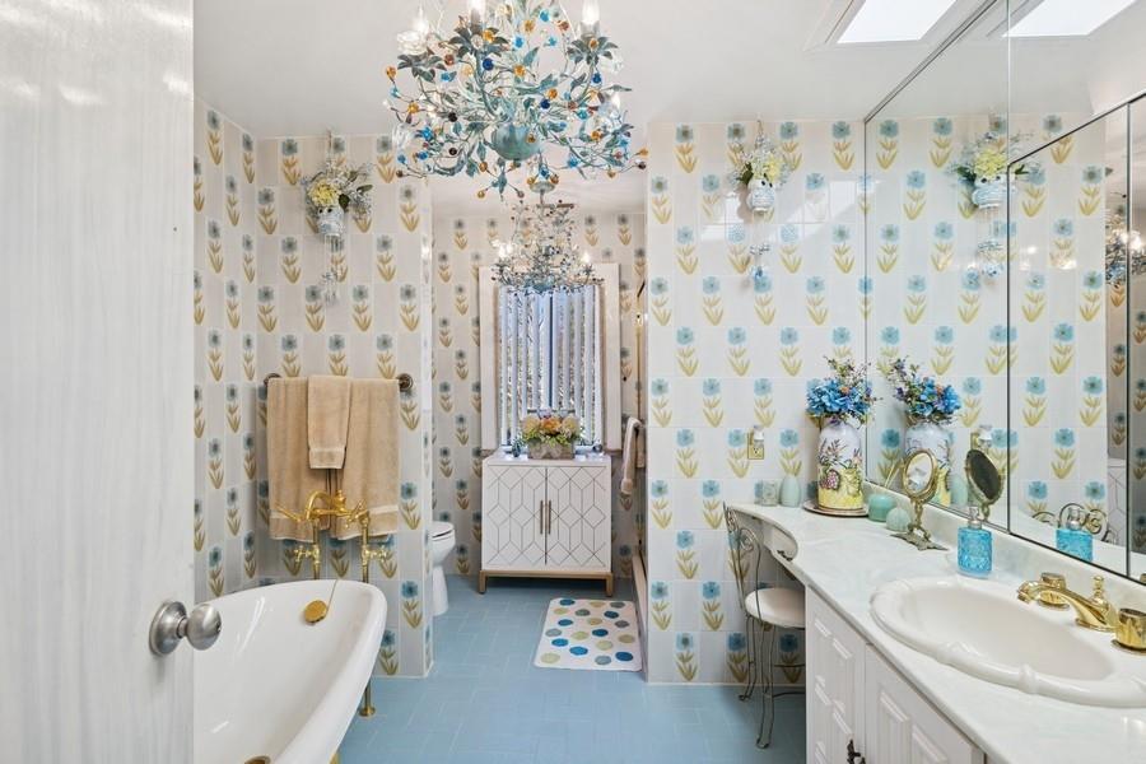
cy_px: 382
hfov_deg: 91.6
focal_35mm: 18
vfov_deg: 68.9
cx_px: 573
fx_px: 557
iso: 250
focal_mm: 17.5
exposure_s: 1/160
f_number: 8
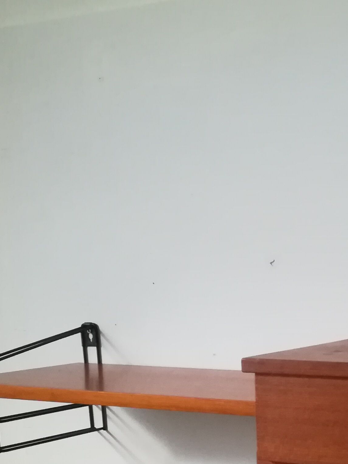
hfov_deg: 20.9
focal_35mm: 68
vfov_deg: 26.8
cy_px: 475
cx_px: 351
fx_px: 911
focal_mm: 3.83
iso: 640
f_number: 2.2
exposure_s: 1/14.3
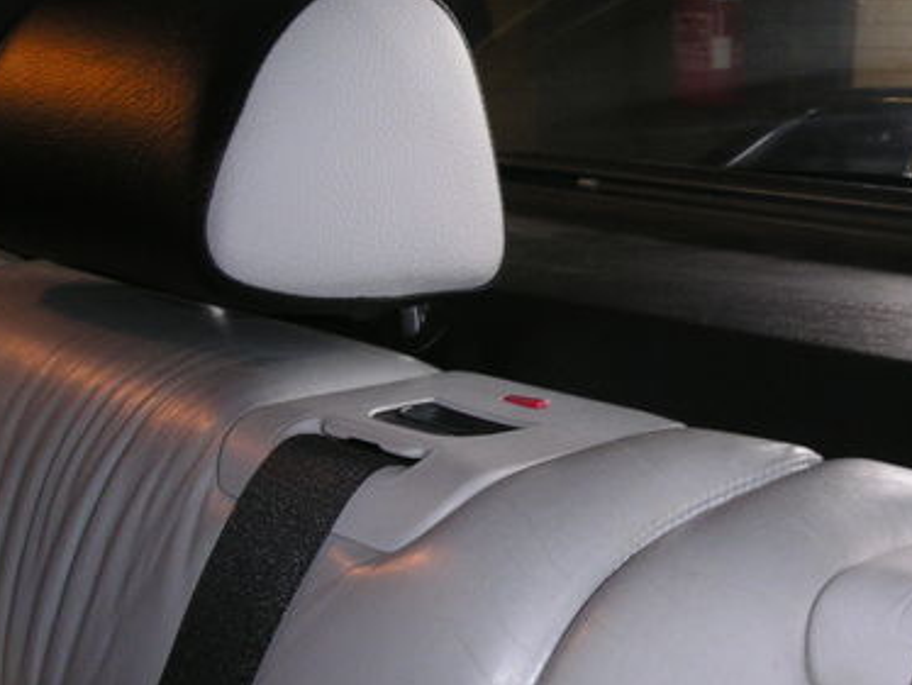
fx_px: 1714
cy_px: 322
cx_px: 707
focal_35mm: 65
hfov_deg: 29.2
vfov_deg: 22.6
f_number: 2.8
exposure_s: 1/45
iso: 200
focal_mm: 7.8
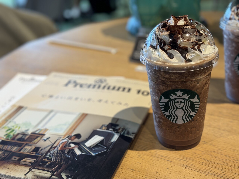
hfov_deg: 39.7
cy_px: 90
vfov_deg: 30.3
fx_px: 331
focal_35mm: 48
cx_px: 120
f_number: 1.78
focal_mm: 6.86
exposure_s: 1/100
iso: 64
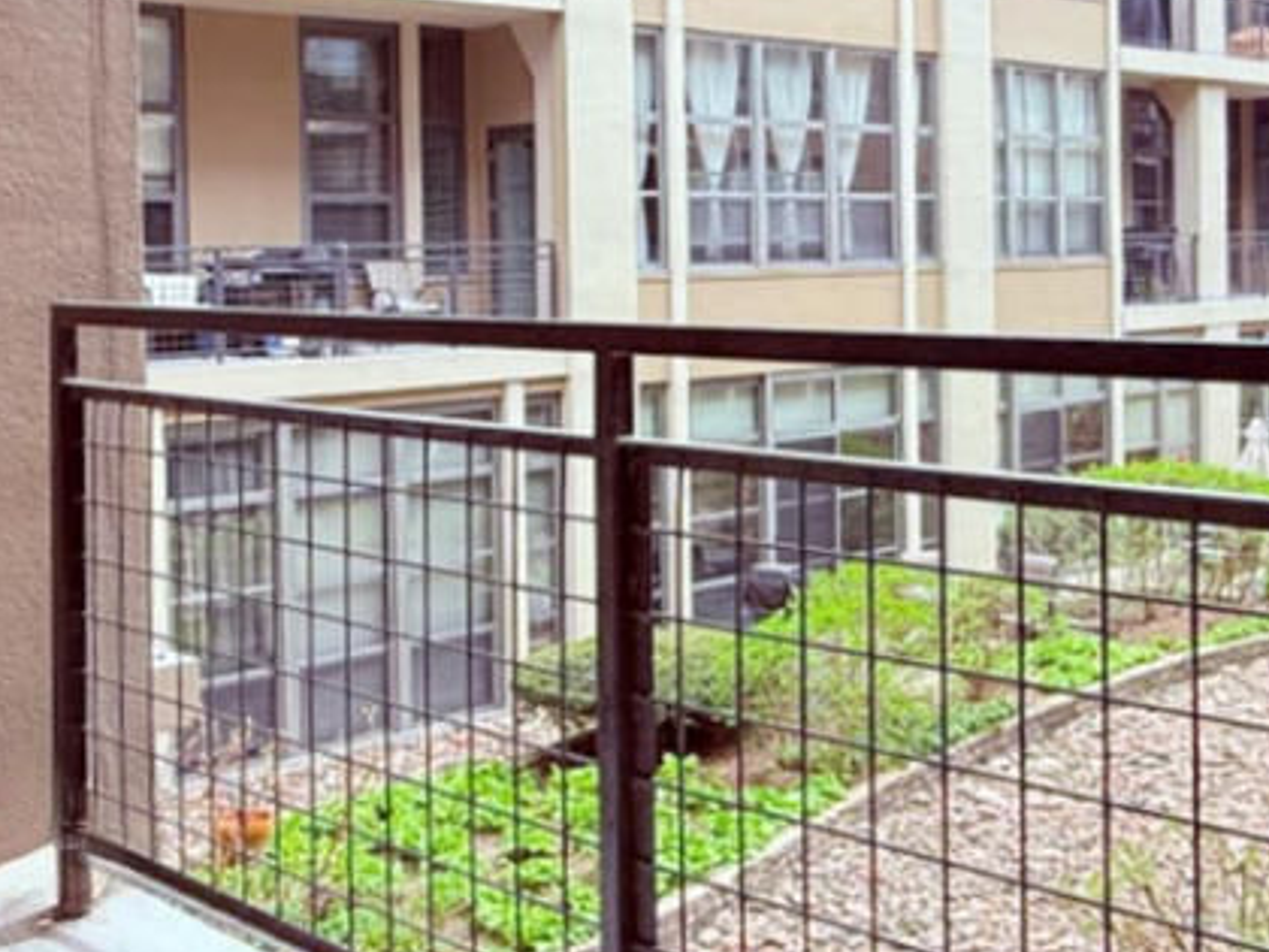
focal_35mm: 48
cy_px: 354
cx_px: 903
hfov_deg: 38.9
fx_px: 1760
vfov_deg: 30.1
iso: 64
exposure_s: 1/230
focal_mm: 2.22
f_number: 2.2
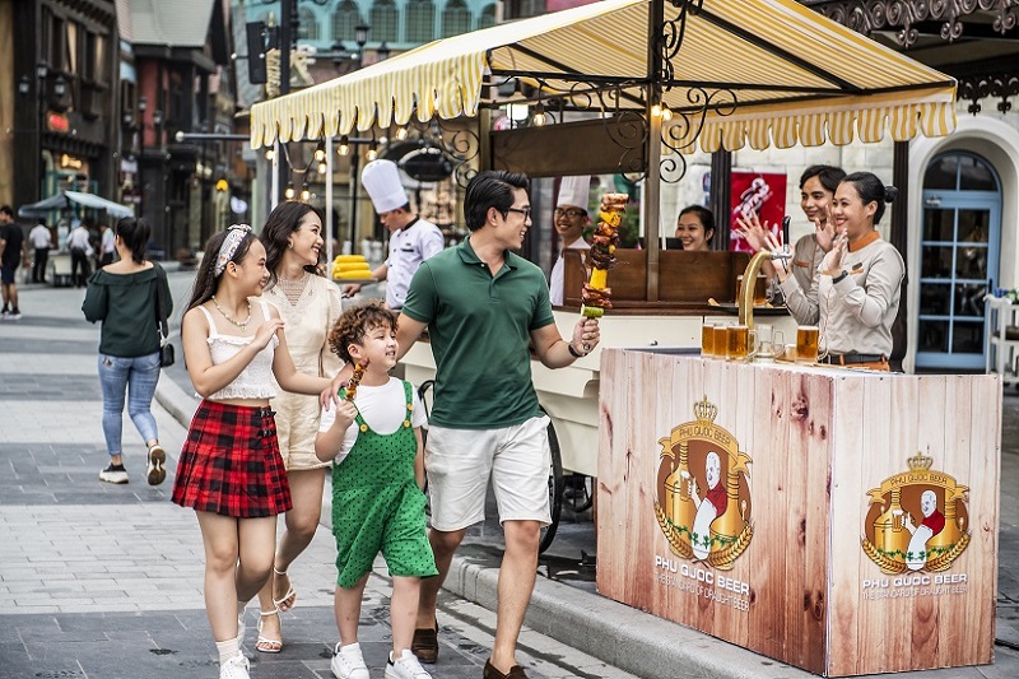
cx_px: 510
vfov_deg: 19.4
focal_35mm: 70
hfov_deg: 28.8
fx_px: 1981
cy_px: 340
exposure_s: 1/320
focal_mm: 70
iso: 400
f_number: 3.5
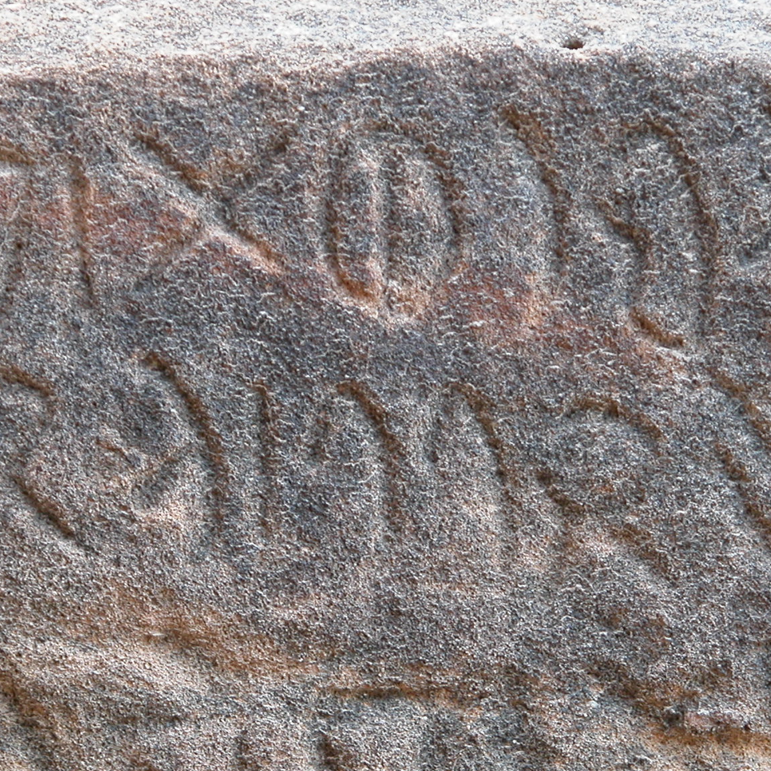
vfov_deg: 5.5
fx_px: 7963
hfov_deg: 5.5
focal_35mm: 316
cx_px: 295
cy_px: 560
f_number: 3.9
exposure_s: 1/5.3
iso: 100
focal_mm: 41.1
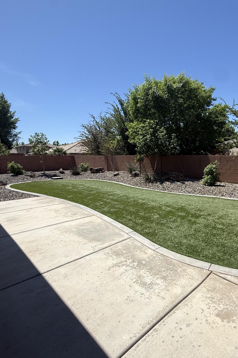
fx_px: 198
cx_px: 175
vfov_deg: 84.0
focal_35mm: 20
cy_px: 178
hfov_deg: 59.1
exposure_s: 1/1795
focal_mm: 2.22
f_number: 2.2
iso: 50
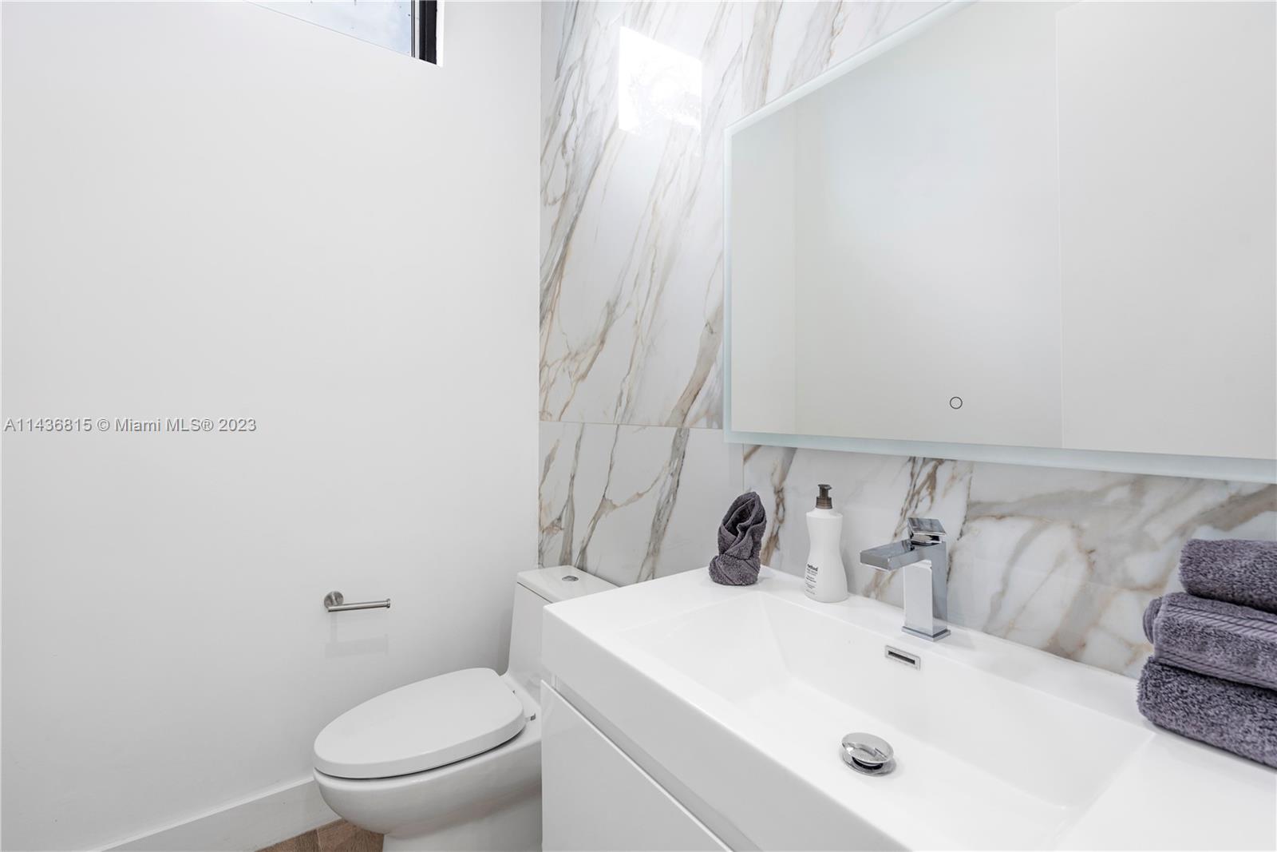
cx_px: 638
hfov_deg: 96.7
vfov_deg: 73.8
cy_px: 426
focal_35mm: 16
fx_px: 568
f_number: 8
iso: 320
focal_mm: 16
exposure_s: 1/10
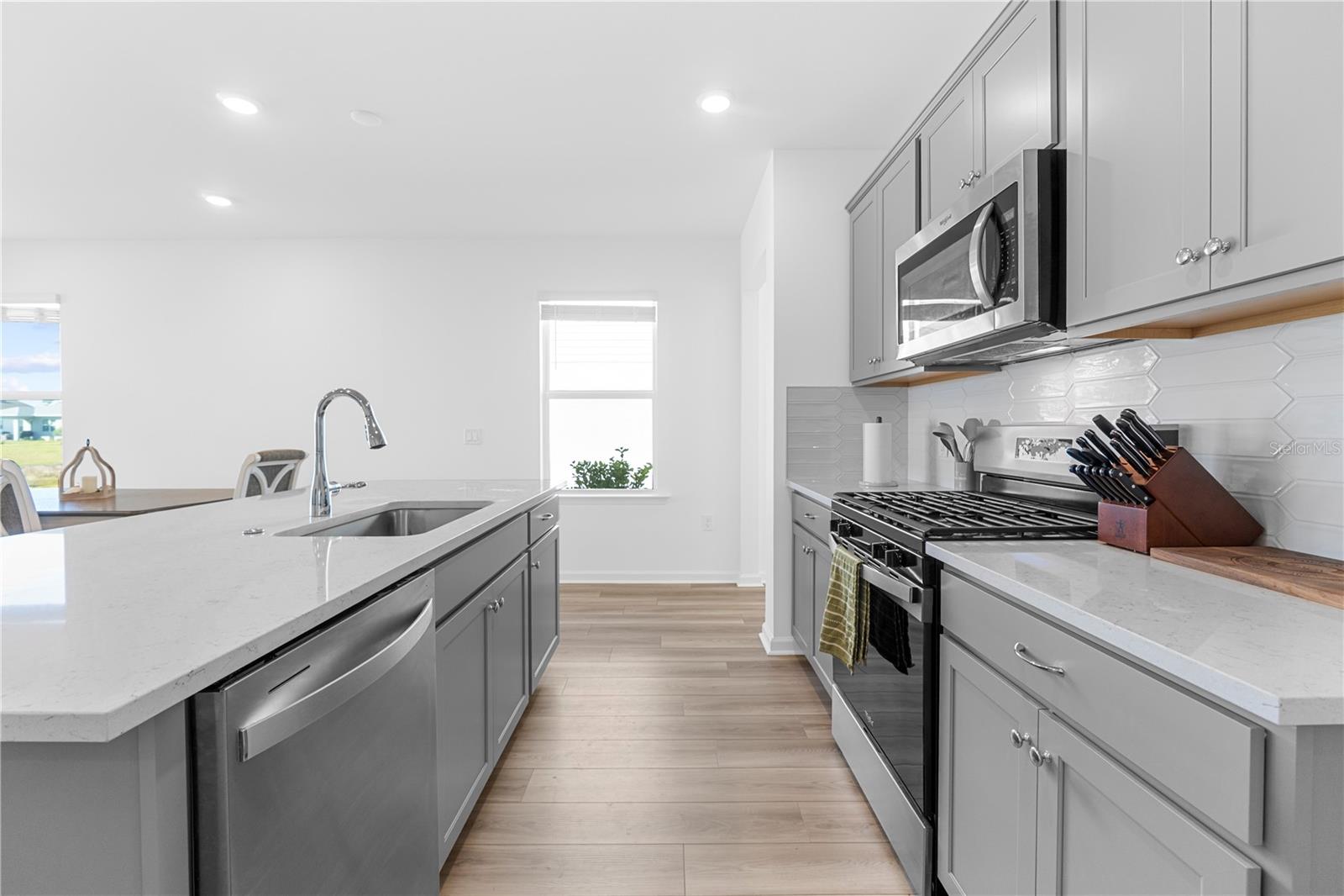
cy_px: 448
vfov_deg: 77.3
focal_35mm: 15
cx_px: 672
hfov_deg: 100.4
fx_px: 560
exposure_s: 1/30
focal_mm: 10
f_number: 4.5
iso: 400
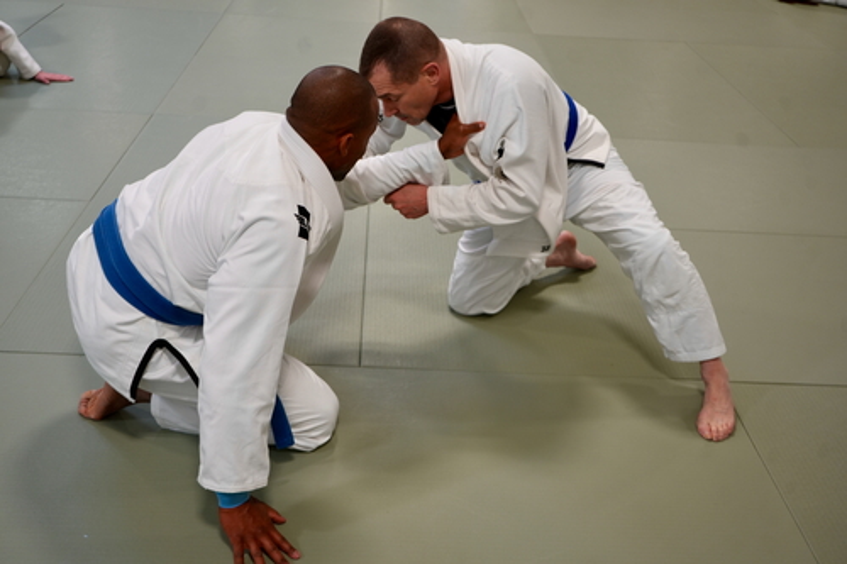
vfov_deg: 35.0
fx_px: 894
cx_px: 424
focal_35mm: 38
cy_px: 282
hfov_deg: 50.7
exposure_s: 1/160
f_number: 4
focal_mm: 38
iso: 640
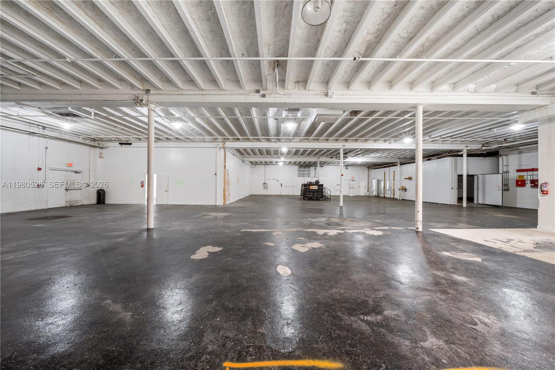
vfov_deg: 90.0
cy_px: 185
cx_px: 278
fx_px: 185
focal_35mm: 12
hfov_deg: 112.6
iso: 100
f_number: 11
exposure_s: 6
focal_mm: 12
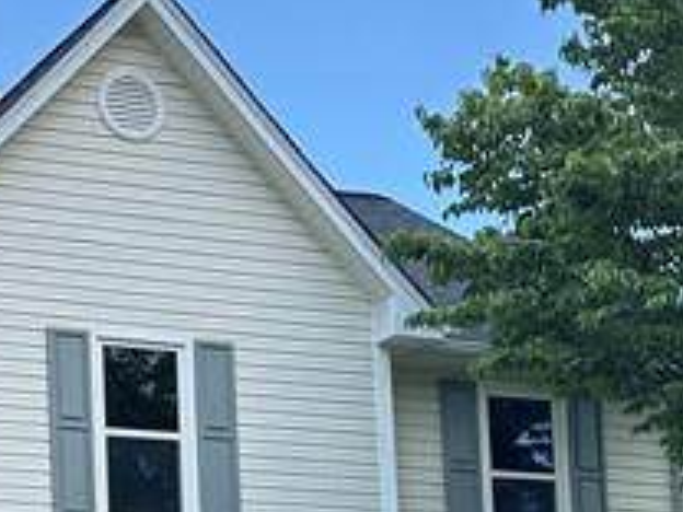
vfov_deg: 12.1
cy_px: 729
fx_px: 2328
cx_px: -102
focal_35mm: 118
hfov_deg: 16.1
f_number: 1.78
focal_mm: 6.86
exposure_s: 1/1692
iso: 80
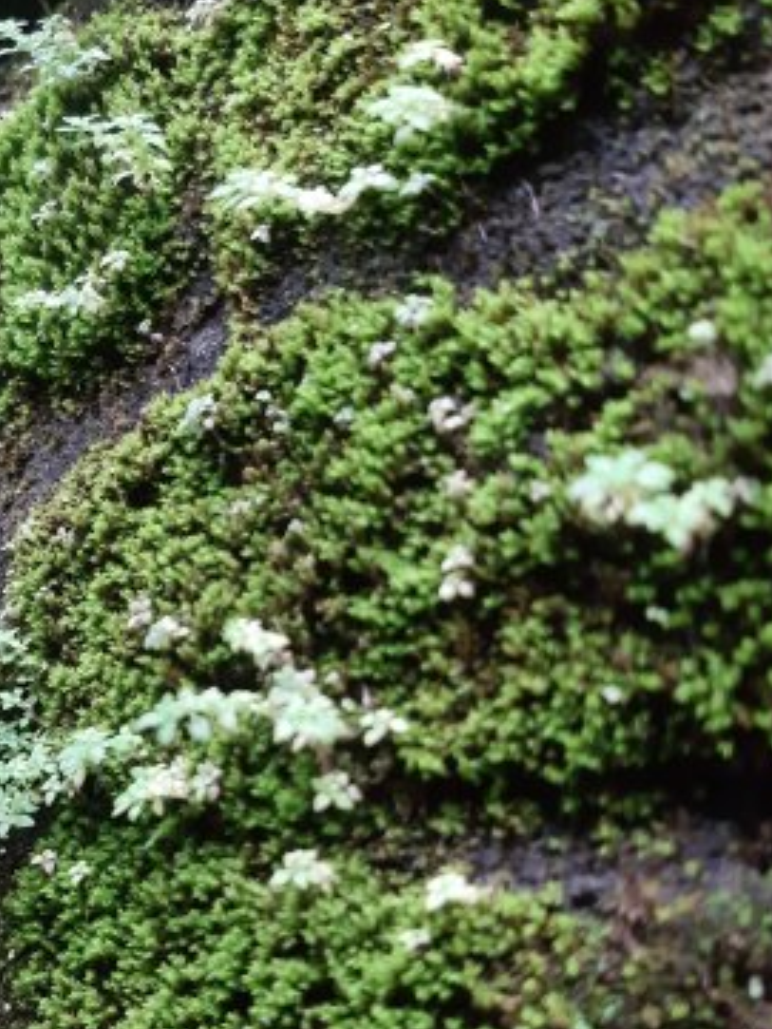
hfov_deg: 31.9
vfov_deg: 42.7
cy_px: 613
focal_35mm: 44
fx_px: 1308
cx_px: 137
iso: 320
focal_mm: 3.93
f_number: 1.7
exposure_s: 1/50
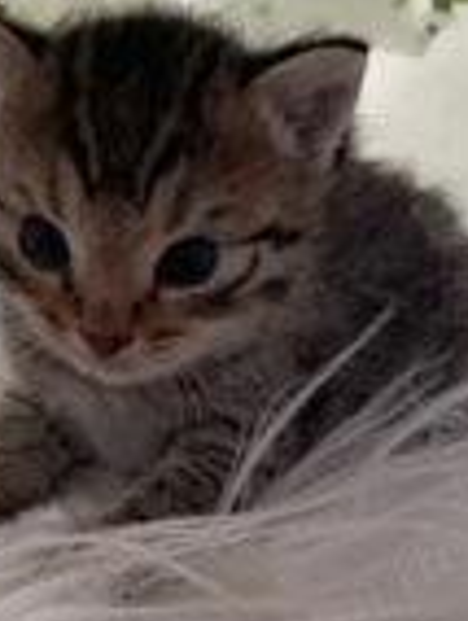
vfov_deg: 26.6
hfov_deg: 20.0
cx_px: 101
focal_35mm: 73
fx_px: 1312
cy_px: 337
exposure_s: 1/62
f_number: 1.8
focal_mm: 4.25
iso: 125
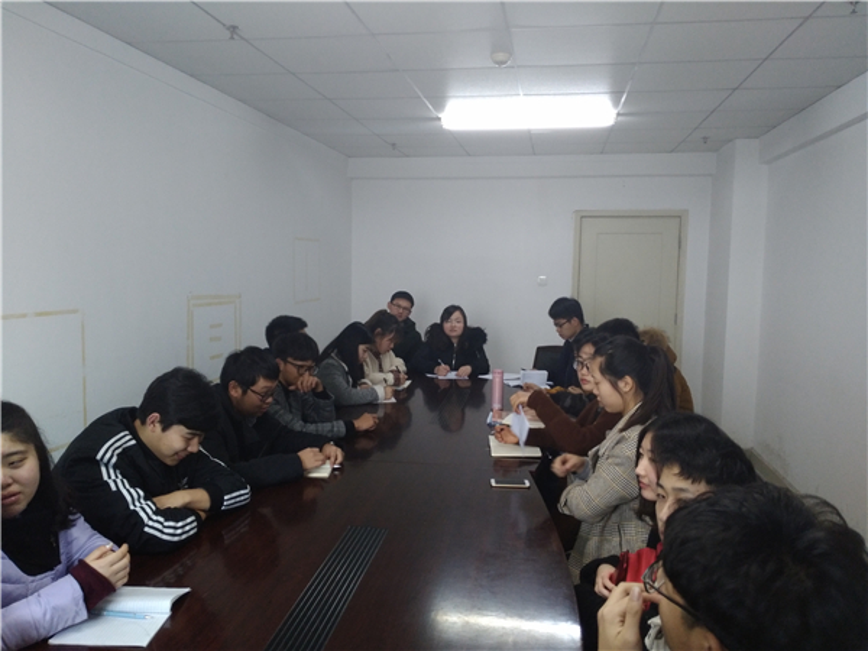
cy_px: 326
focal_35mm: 28
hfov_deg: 63.4
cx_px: 434
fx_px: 702
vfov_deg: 49.7
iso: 348
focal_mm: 3.78
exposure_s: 1/33
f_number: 2
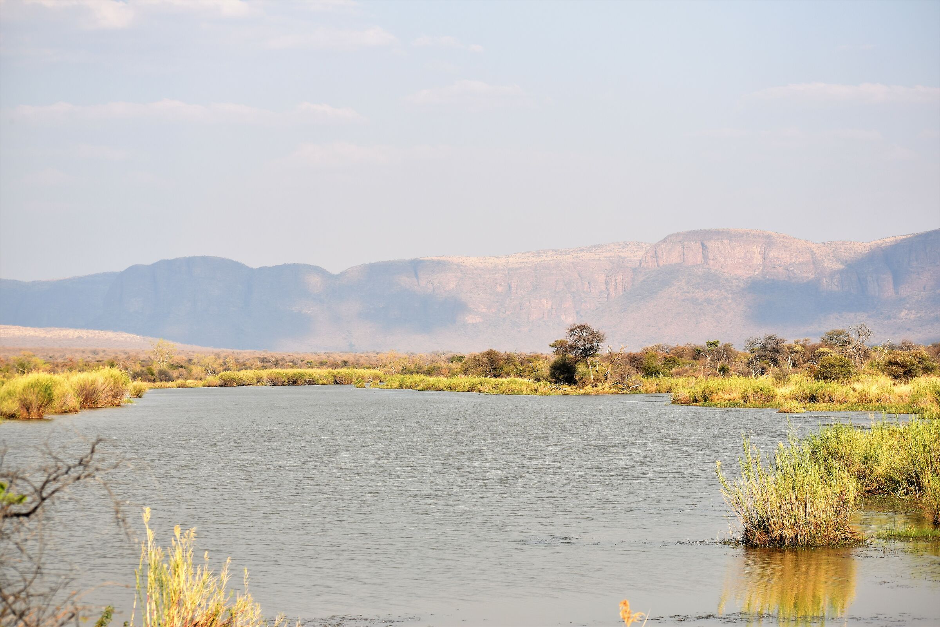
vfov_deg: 13.0
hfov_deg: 19.5
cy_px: 314
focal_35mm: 105
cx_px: 470
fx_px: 2741
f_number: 5.6
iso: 100
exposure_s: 1/320
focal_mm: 70
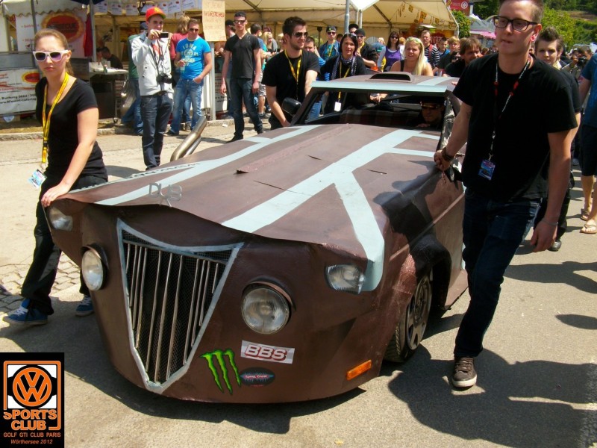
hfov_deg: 54.0
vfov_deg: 41.8
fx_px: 586
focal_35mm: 34
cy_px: 224
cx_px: 298
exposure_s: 1/255
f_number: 5.5
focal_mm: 5.7
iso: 80
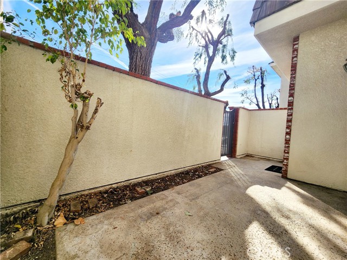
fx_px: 130
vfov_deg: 89.9
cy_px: 130
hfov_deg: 106.2
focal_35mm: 13
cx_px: 174
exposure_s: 1/1667
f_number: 2.2
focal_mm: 2.2
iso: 50
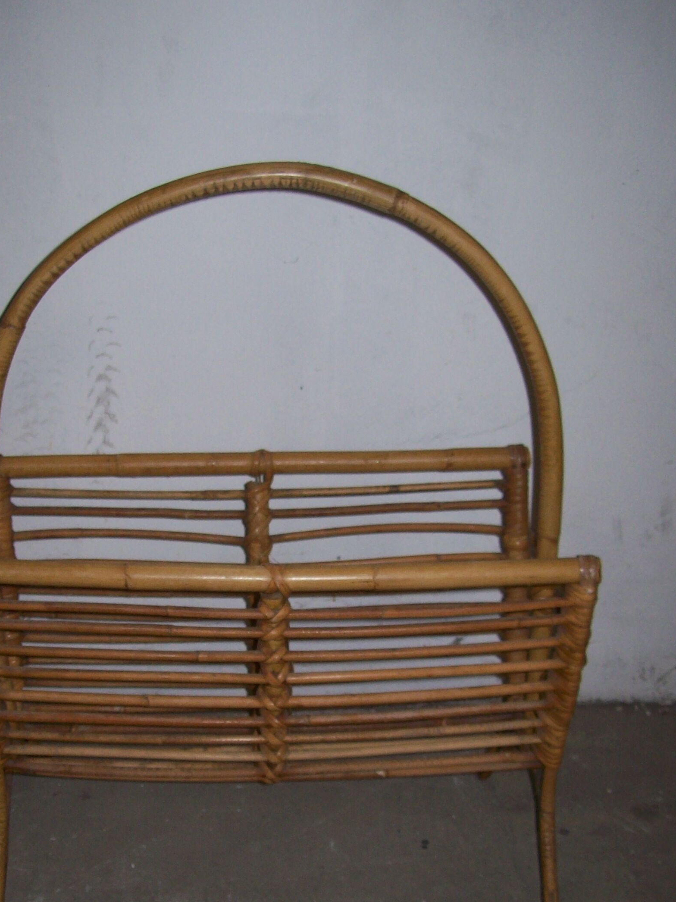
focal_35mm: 49
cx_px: 272
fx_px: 1276
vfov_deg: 38.6
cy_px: 579
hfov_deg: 29.6
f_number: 2.7
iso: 80
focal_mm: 6
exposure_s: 1/64
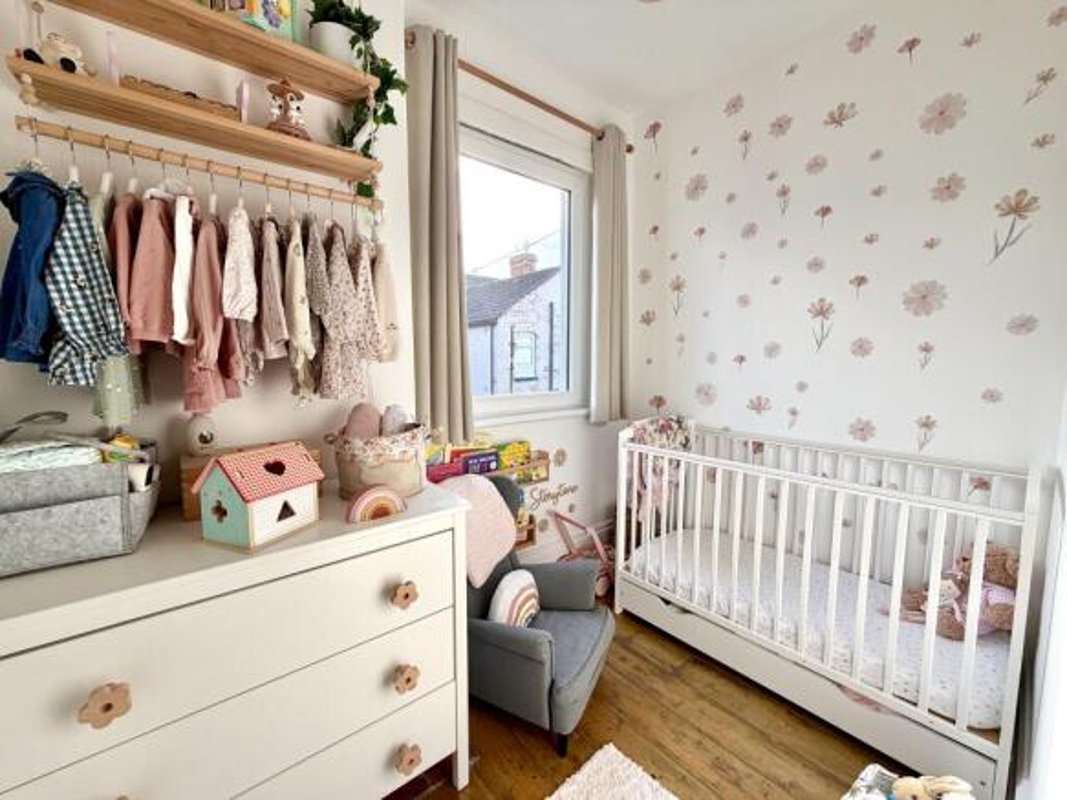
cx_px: 534
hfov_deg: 102.1
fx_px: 431
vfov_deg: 85.7
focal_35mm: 14
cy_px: 400
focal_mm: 2.22
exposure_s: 1/149
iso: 40
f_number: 2.2
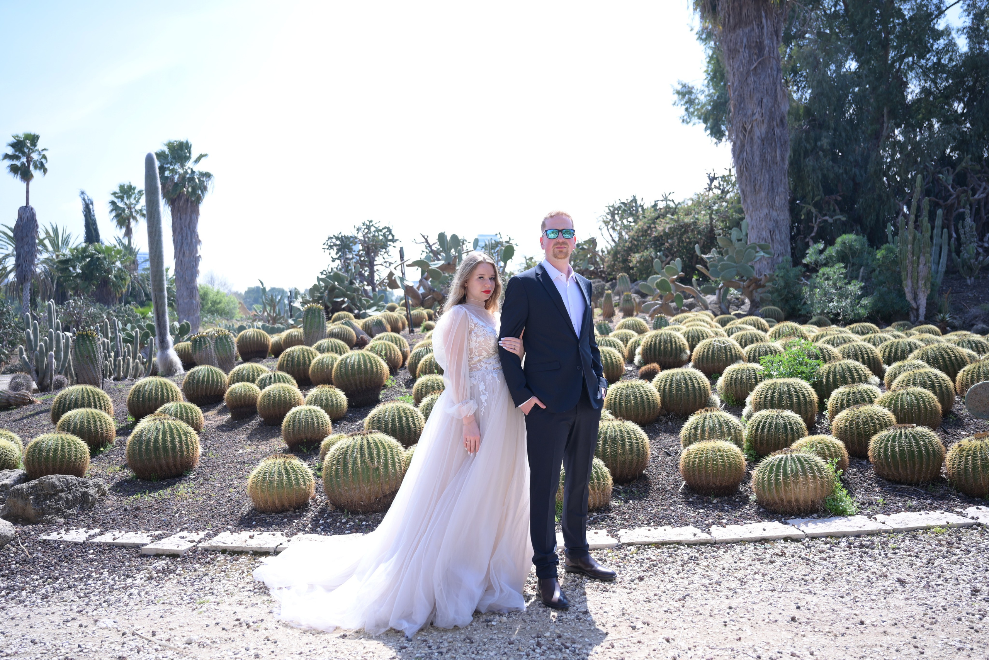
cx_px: 494
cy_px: 330
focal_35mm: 29
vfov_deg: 45.0
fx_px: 797
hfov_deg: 63.6
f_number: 3.2
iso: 100
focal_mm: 29
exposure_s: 1/640
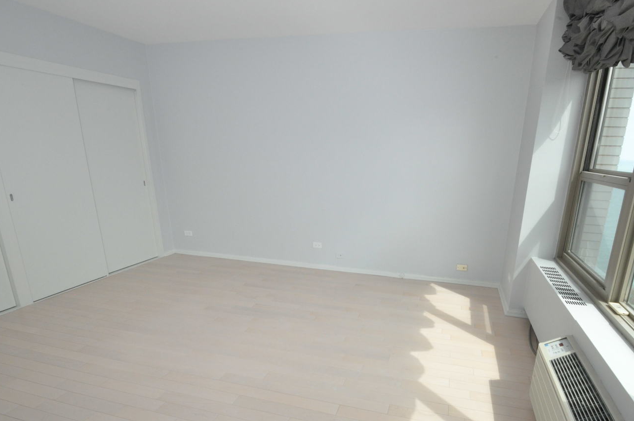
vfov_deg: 64.0
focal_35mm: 19
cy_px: 245
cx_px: 364
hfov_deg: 86.4
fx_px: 334
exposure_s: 1/60
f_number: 20
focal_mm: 10
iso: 1000
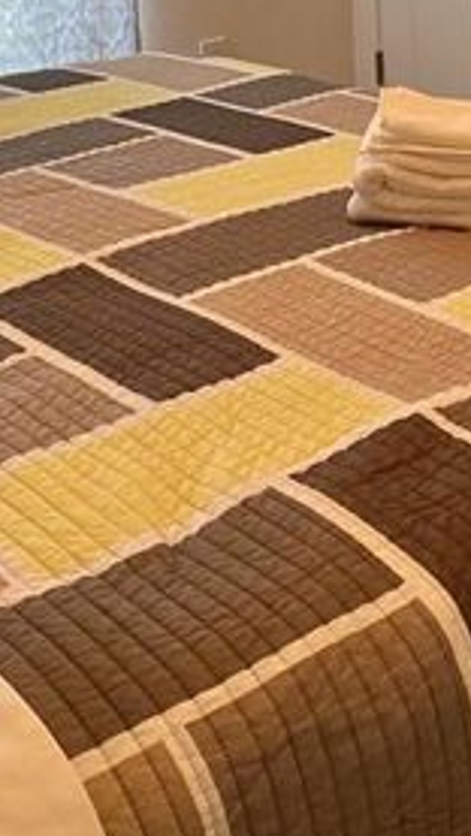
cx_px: 337
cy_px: 133
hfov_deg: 16.7
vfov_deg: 28.5
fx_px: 1597
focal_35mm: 72
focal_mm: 4.25
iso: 200
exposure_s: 1/60
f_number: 1.8
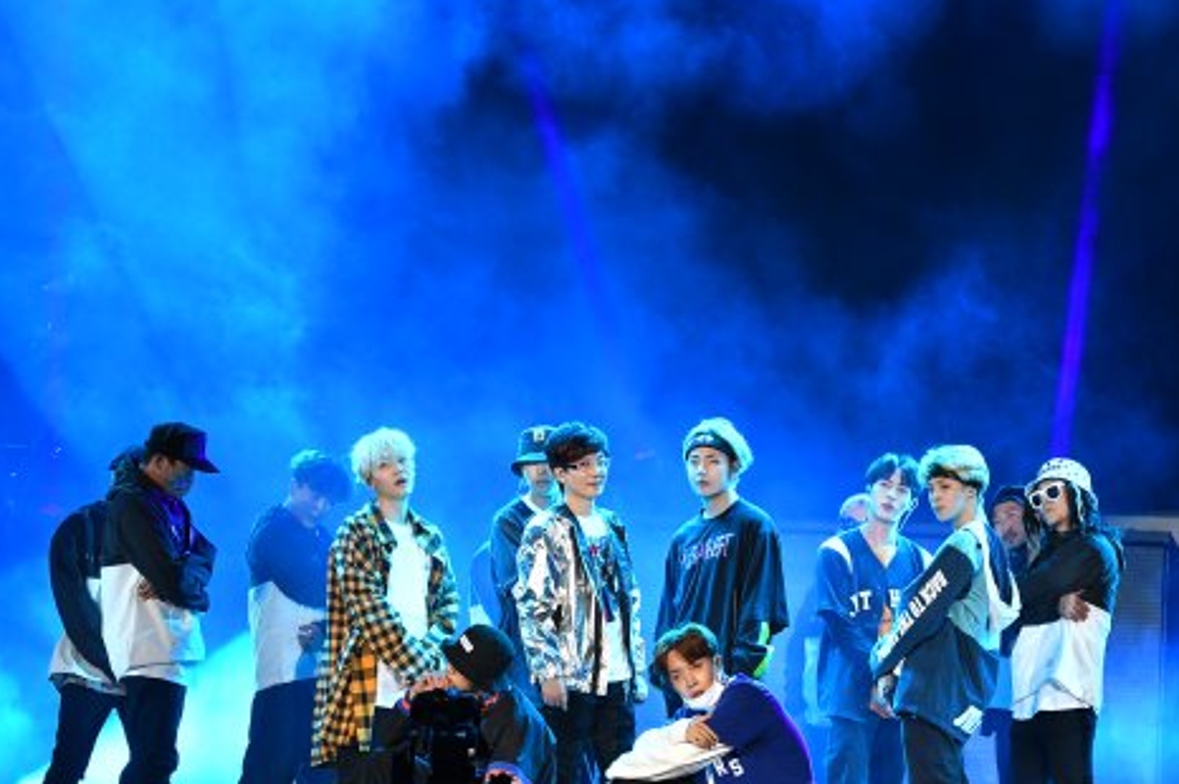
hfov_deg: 9.2
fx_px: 7331
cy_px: 475
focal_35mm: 224
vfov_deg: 6.1
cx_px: 587
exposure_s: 1/500
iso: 800
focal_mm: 122
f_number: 4
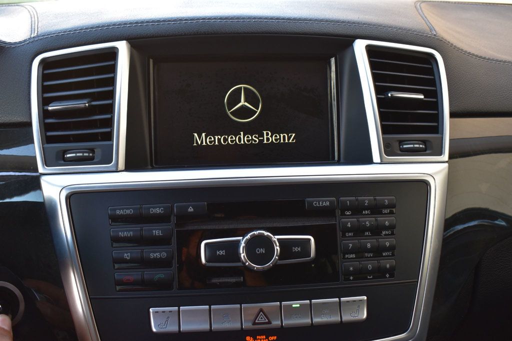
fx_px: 576
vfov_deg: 33.0
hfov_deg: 47.9
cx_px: 256
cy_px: 170
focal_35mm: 40
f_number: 8
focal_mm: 27
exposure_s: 1/50
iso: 400
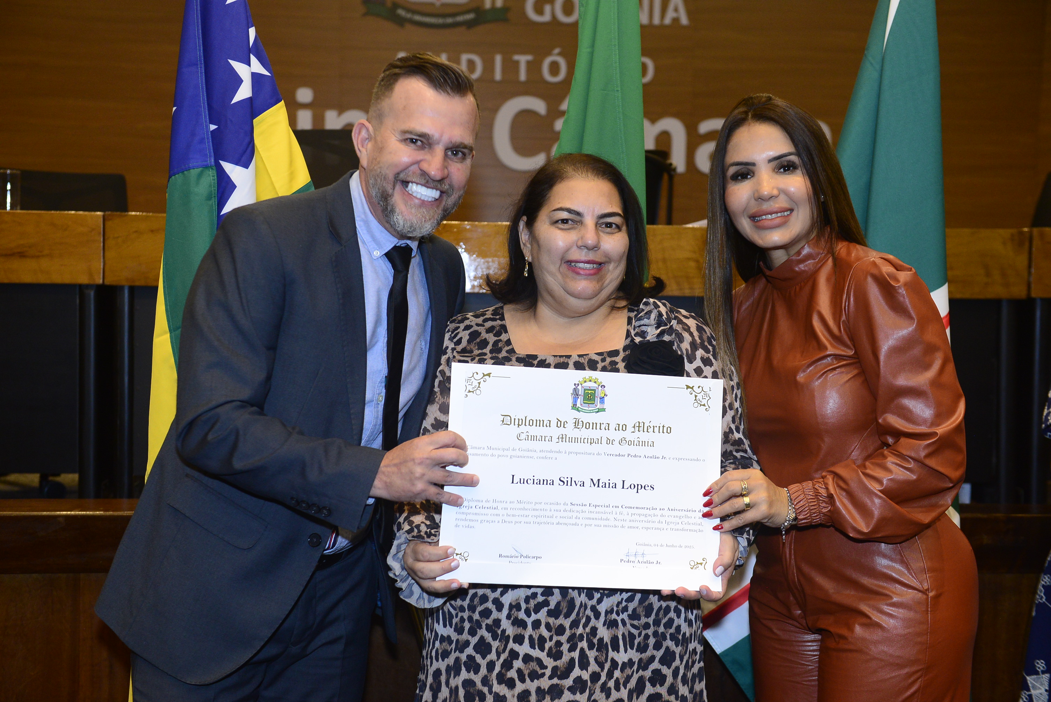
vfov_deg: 28.1
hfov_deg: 41.1
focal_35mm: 48
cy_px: 351
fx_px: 1402
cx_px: 526
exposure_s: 1/125
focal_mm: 48
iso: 2500
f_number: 5.6
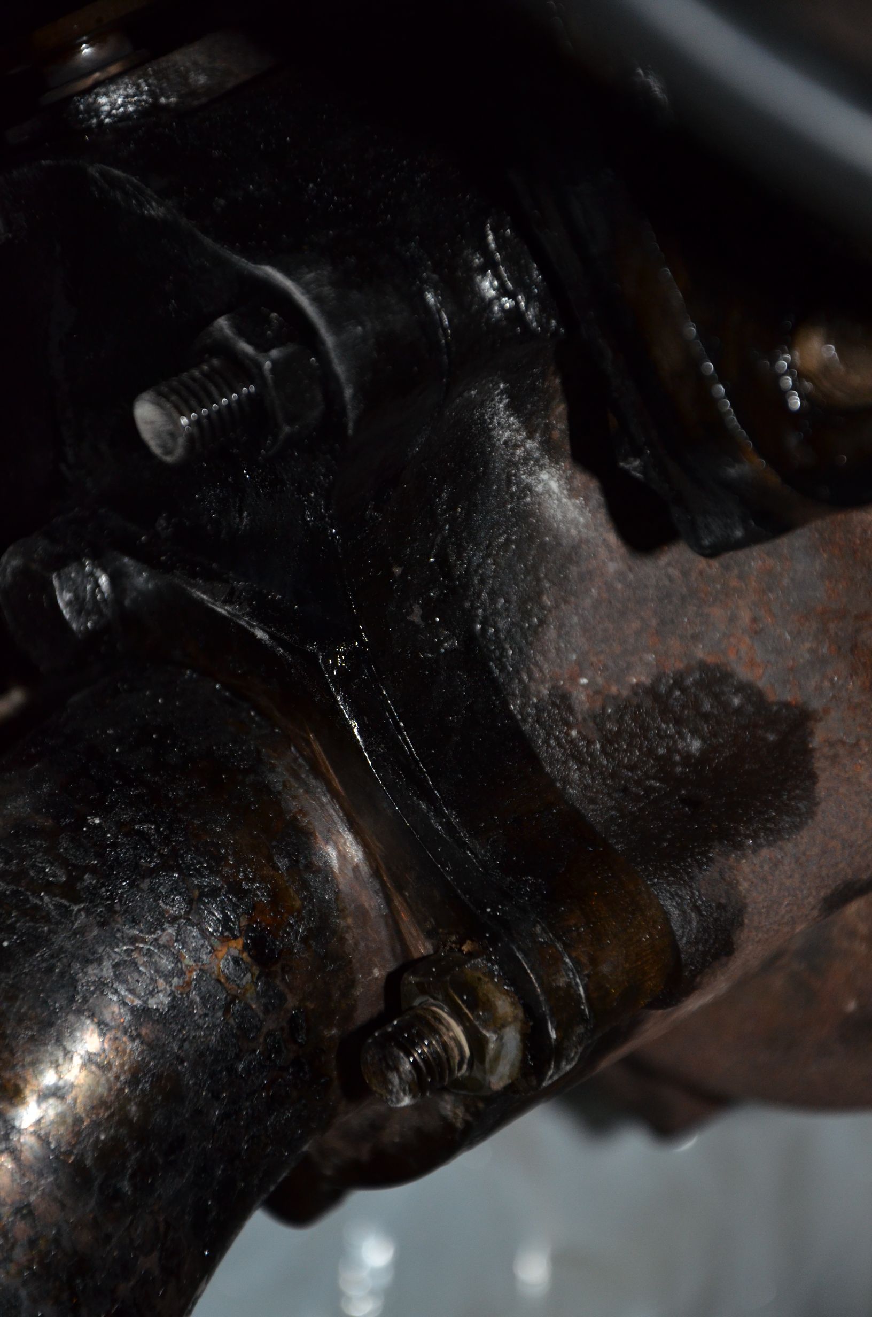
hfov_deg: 8.7
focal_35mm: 158
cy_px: 658
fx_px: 5748
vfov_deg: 13.1
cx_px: 436
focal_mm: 105
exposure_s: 1/60
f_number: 5.6
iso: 800
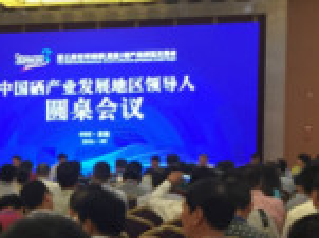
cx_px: -97
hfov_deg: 15.1
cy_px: 296
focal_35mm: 125
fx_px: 1151
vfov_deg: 11.6
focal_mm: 4.15
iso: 50
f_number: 2.2
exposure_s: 1/30
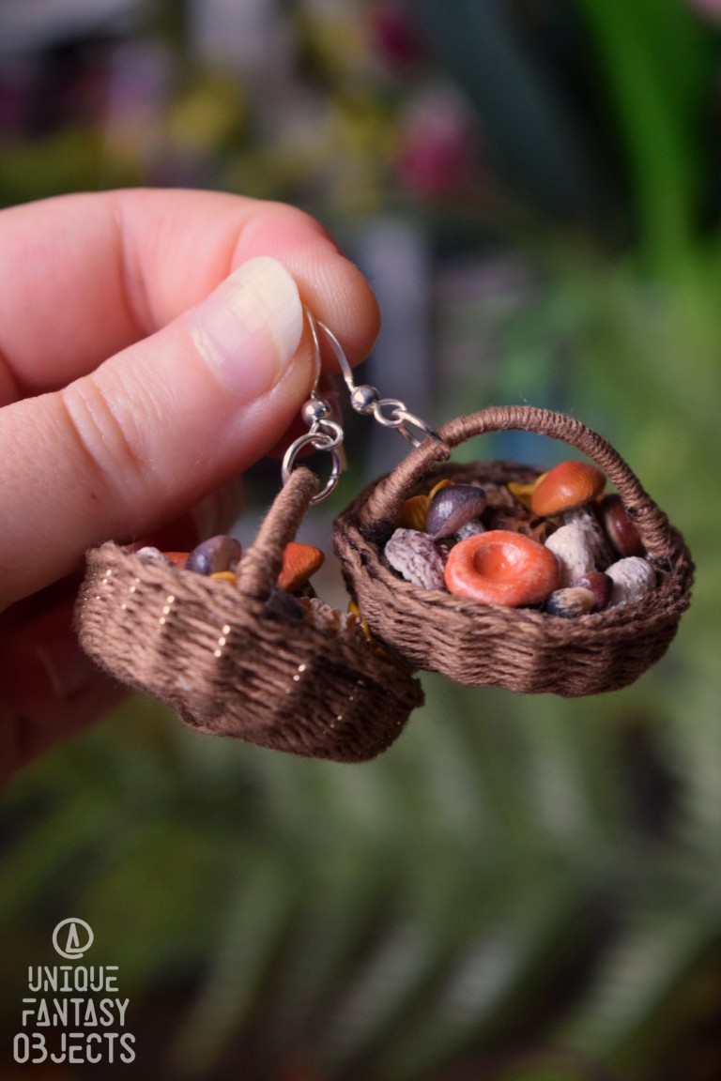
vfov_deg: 24.6
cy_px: 540
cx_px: 360
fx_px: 2478
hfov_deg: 16.6
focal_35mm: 82
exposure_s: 1/60
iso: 2200
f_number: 5.6
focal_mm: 55
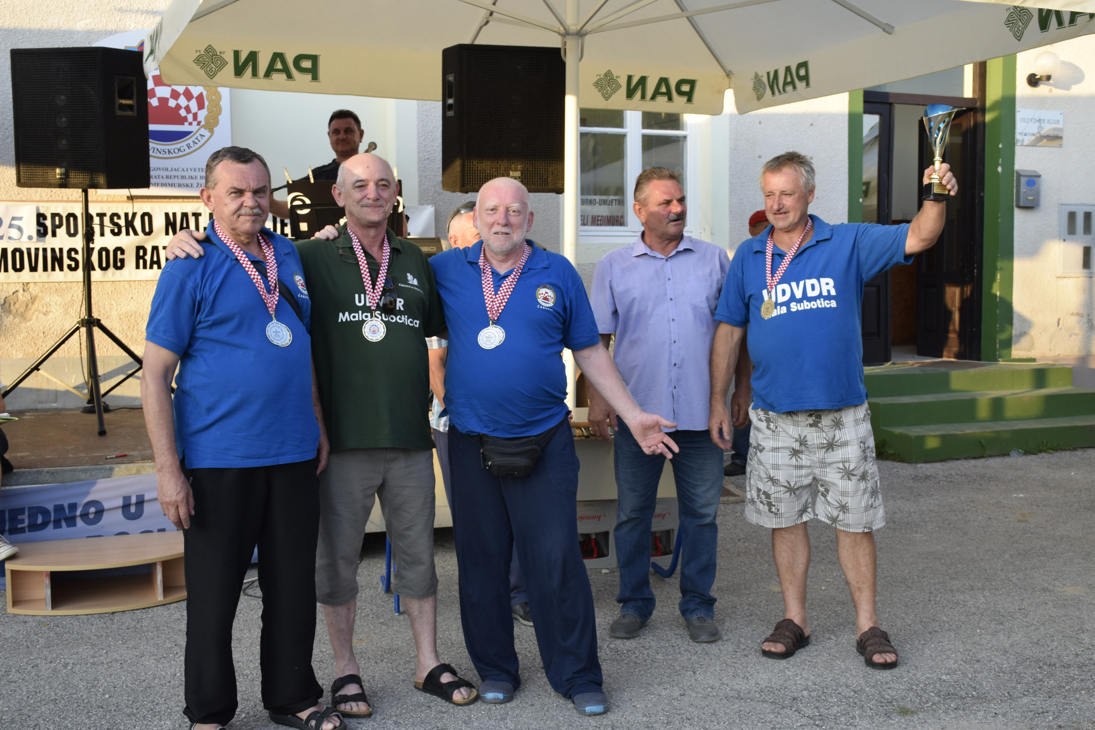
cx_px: 548
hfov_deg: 43.6
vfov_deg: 29.9
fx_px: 1369
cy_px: 365
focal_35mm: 45
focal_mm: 30
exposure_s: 1/180
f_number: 6.7
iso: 400
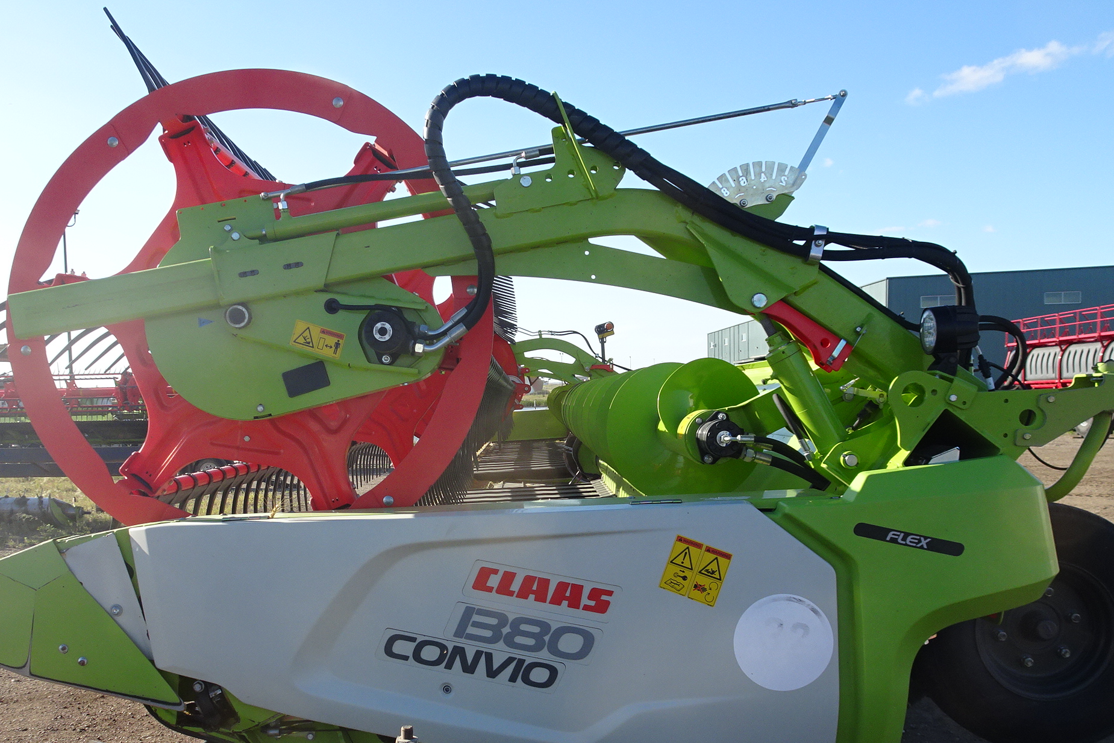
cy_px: 469
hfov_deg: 54.3
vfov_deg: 37.6
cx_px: 490
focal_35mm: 35
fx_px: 1083
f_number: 3.5
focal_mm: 4.1
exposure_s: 1/500
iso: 80
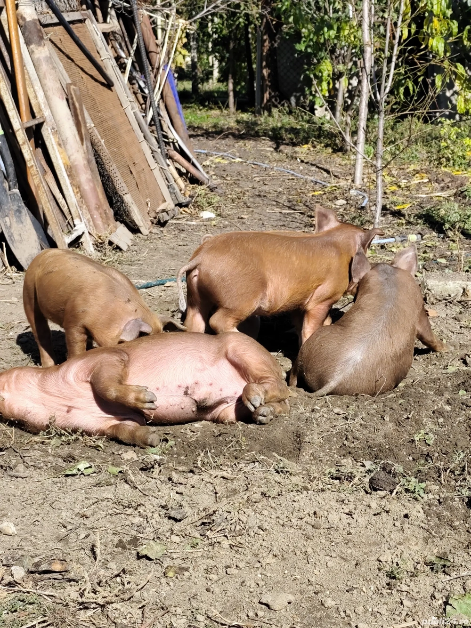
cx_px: 236
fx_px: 1234
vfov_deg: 28.6
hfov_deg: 21.6
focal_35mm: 68
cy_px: 314
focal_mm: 6.19
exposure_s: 1/1188
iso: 100
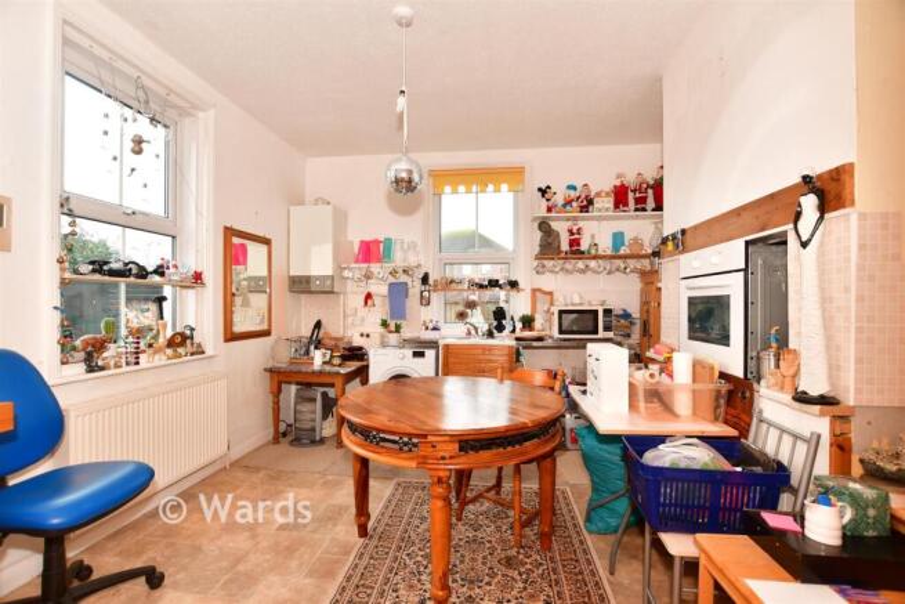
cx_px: 452
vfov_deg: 77.4
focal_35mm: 15
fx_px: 377
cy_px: 302
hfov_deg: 100.4
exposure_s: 1/13
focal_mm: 10
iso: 200
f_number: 5
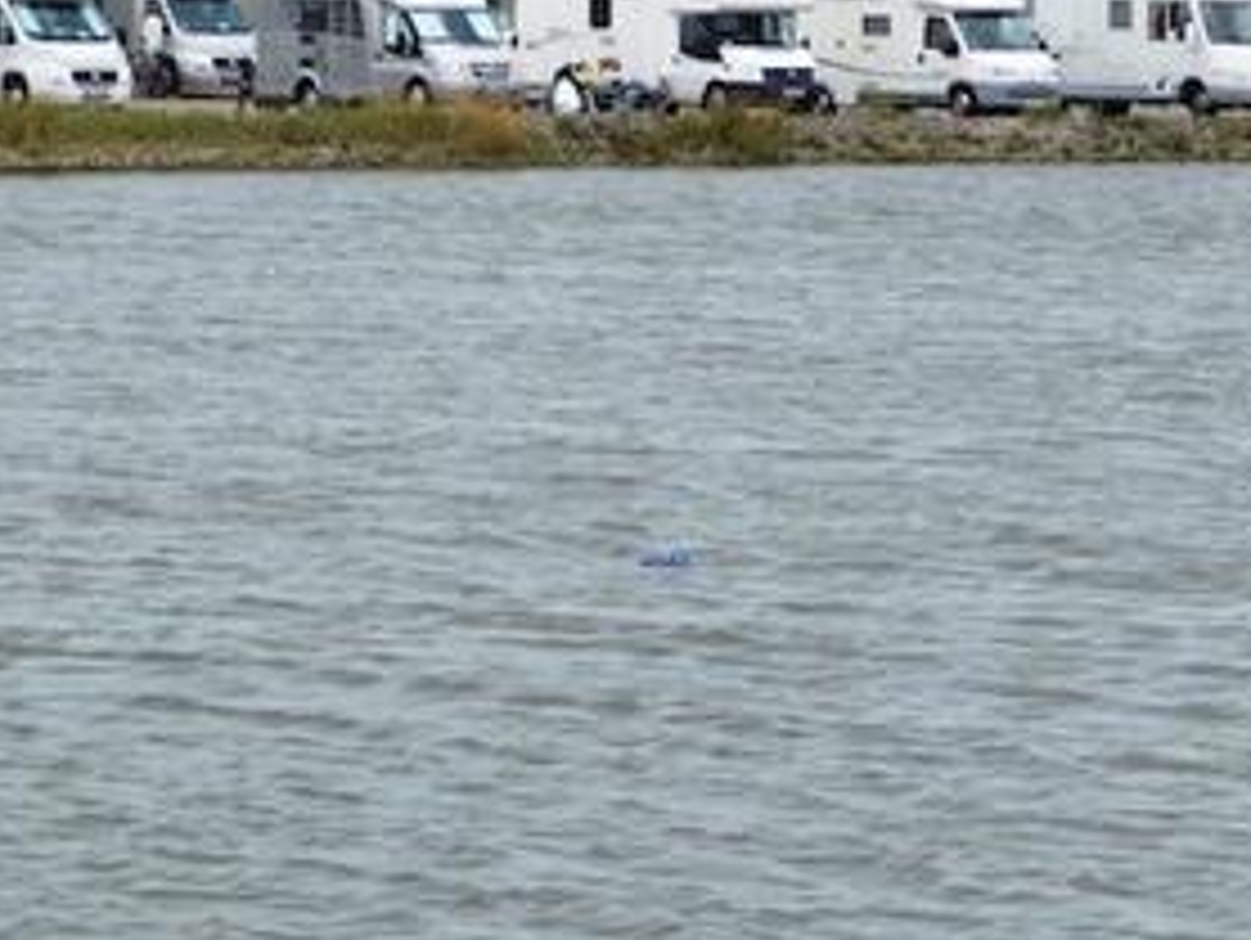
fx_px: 8572
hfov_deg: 8.3
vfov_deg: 6.3
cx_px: 310
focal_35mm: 237
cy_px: 202
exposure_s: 1/320
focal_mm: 17.5
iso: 100
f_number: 4.7
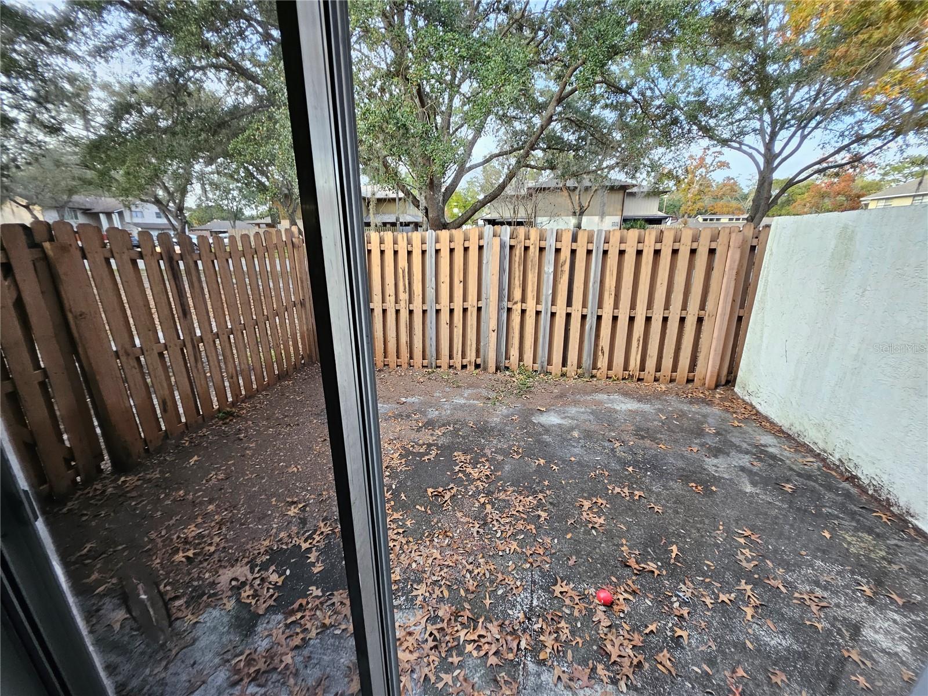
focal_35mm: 13
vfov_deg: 89.9
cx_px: 464
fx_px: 349
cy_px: 348
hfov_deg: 106.2
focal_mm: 1.74
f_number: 2.2
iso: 64
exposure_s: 1/60
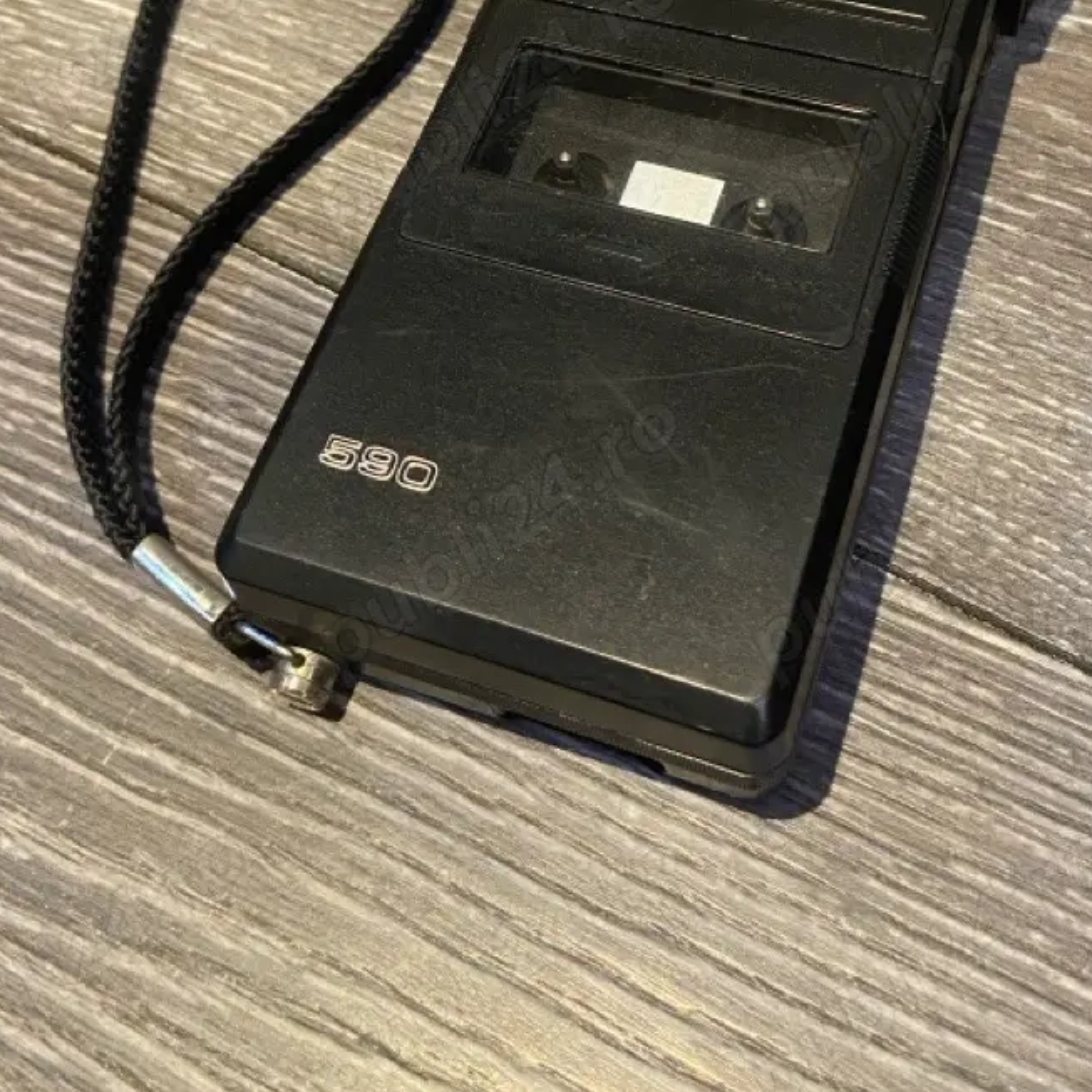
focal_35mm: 47
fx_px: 1677
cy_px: 166
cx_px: 608
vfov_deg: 34.6
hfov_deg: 36.0
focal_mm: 4.25
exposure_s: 1/33
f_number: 1.8
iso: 400
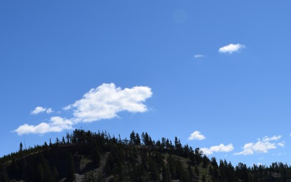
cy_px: 161
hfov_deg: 35.1
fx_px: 460
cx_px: 131
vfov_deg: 21.9
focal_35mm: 58
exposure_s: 1/500
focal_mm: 18
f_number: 11
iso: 200
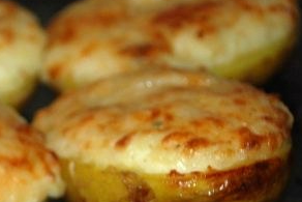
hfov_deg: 8.0
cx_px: -107
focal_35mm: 255
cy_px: 179
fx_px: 2140
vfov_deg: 5.4
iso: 200
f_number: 5.3
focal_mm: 62
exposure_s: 1/60
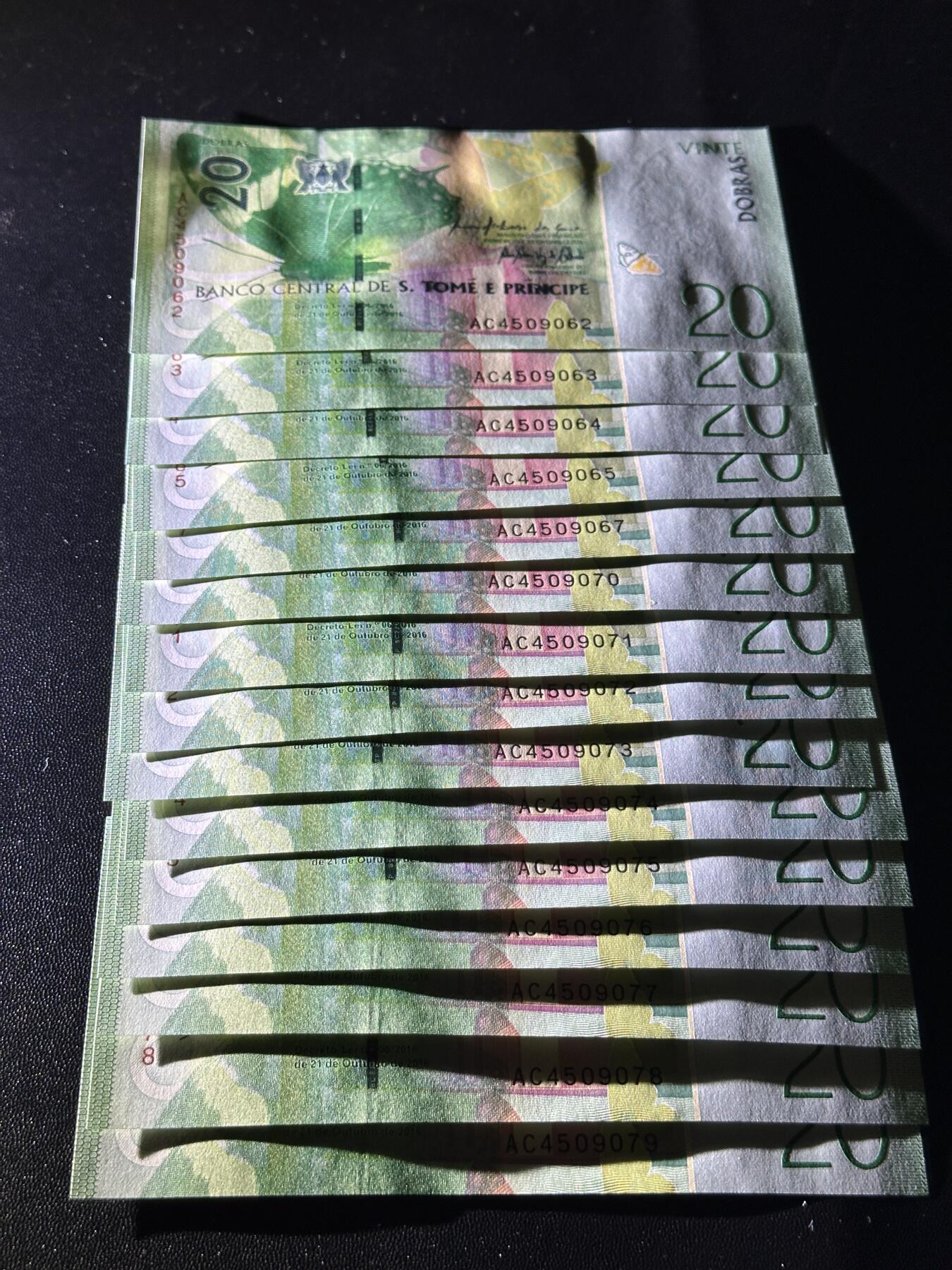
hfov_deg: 30.3
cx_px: 476
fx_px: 1760
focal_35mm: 48
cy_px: 635
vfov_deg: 39.7
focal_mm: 6.86
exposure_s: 1/50
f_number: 1.78
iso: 80
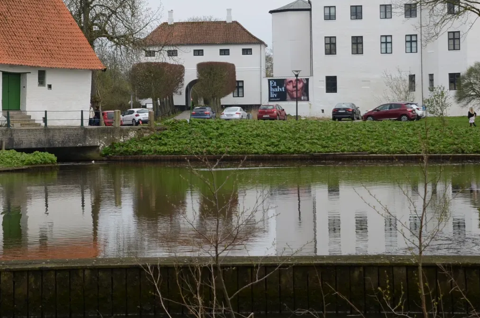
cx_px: 197
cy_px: 75
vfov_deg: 13.1
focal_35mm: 104
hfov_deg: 19.7
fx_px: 1384
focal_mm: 44
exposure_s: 1/320
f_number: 7.1
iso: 160
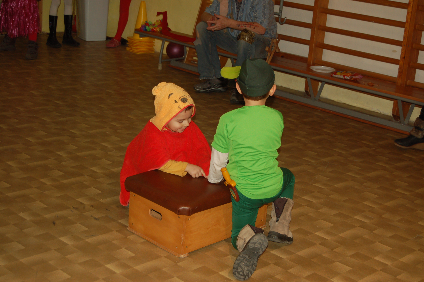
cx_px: 212
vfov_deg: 22.6
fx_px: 706
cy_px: 141
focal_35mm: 60
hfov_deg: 33.4
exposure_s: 1/60
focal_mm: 40
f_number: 5
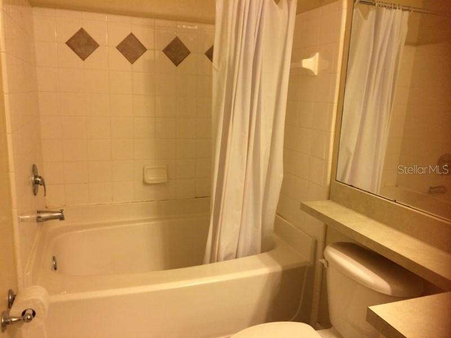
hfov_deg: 61.7
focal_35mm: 29
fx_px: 378
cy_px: 169
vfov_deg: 48.2
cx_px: 226
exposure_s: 1/30
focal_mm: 4.15
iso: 125
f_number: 2.2
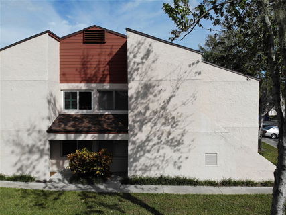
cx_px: 143
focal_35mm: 24
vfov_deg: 56.8
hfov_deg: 71.6
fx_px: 198
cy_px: 108
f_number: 2.8
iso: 101
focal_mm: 4.5
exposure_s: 1/1713
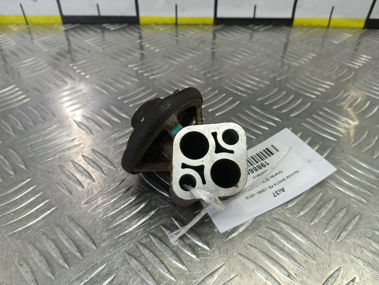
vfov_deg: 58.9
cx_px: 190
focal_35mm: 23
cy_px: 142
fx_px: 252
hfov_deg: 73.9
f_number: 1.6
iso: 102
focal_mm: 4.11
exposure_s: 1/50
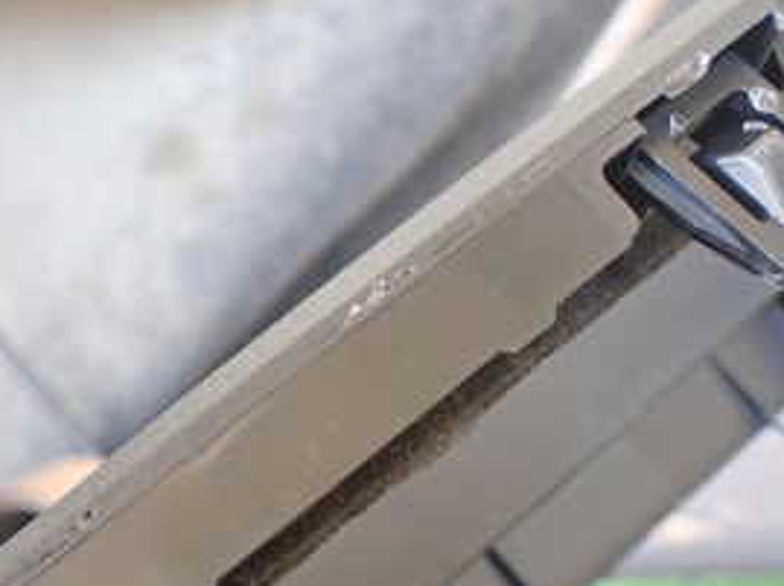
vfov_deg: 21.7
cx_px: 239
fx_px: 1515
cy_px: 417
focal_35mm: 67
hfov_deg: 28.7
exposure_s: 1/100
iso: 800
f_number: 2.3
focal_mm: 5.4
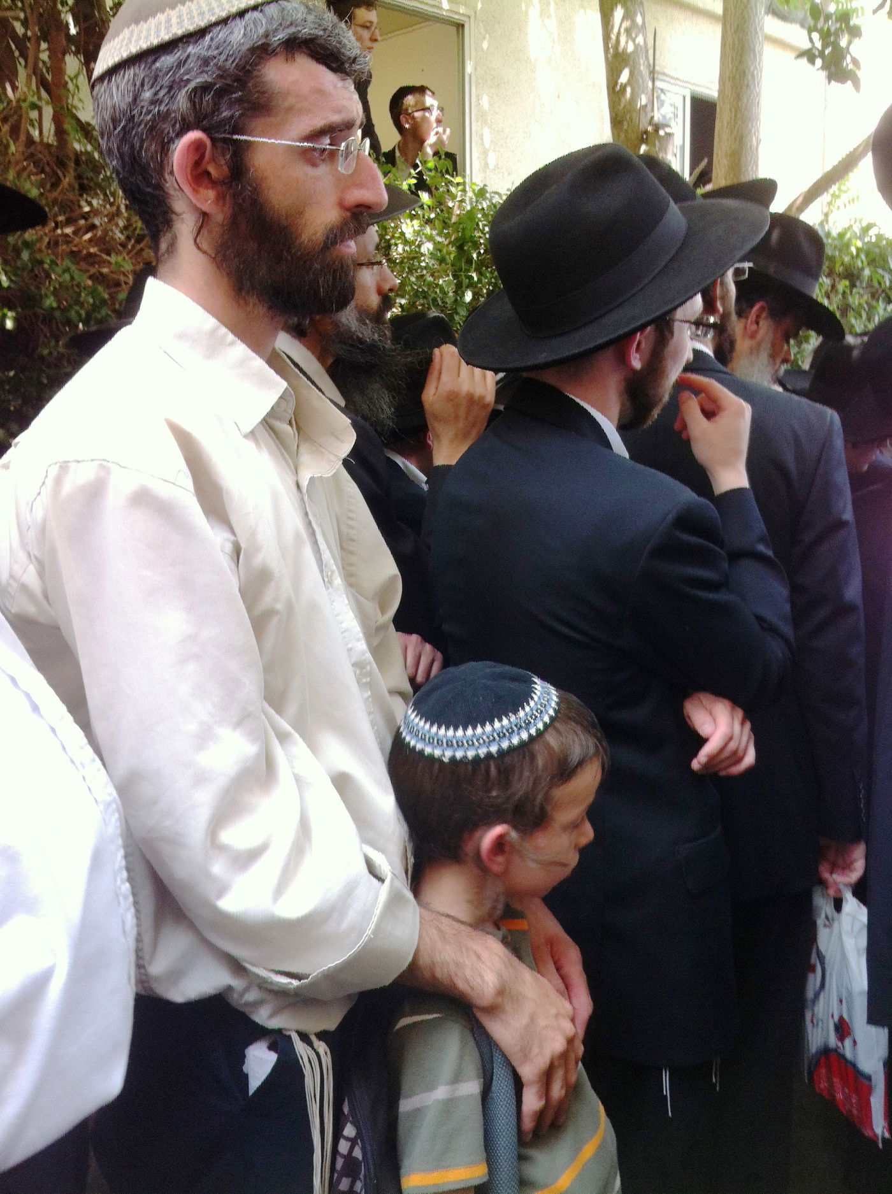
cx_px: 446
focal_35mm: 35
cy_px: 597
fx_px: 1206
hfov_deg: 40.6
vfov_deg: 52.7
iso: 100
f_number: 2.8
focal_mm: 3.85
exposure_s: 1/40
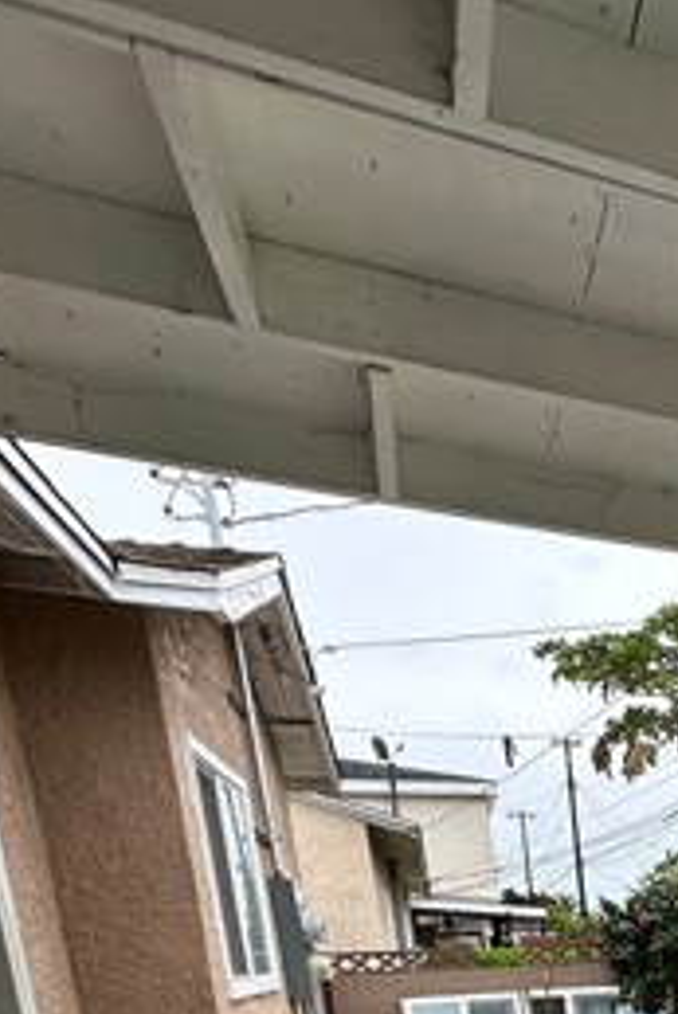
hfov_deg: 30.3
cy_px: 1182
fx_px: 1016
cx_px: 850
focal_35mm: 36
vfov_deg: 39.9
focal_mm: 2.22
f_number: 2.2
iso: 40
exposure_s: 1/341
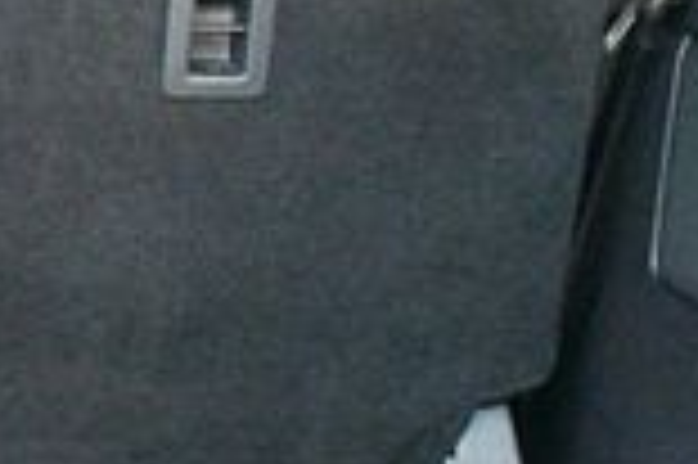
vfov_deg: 10.0
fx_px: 2634
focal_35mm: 136
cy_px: 72
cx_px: -333
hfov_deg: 14.2
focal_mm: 22
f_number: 3.5
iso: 12800
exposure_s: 1/60
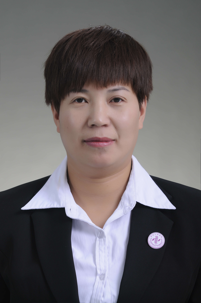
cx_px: 100
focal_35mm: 128
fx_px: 1070
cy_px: 152
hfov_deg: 10.7
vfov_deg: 16.1
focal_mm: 85
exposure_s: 1/125
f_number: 5.6
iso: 160
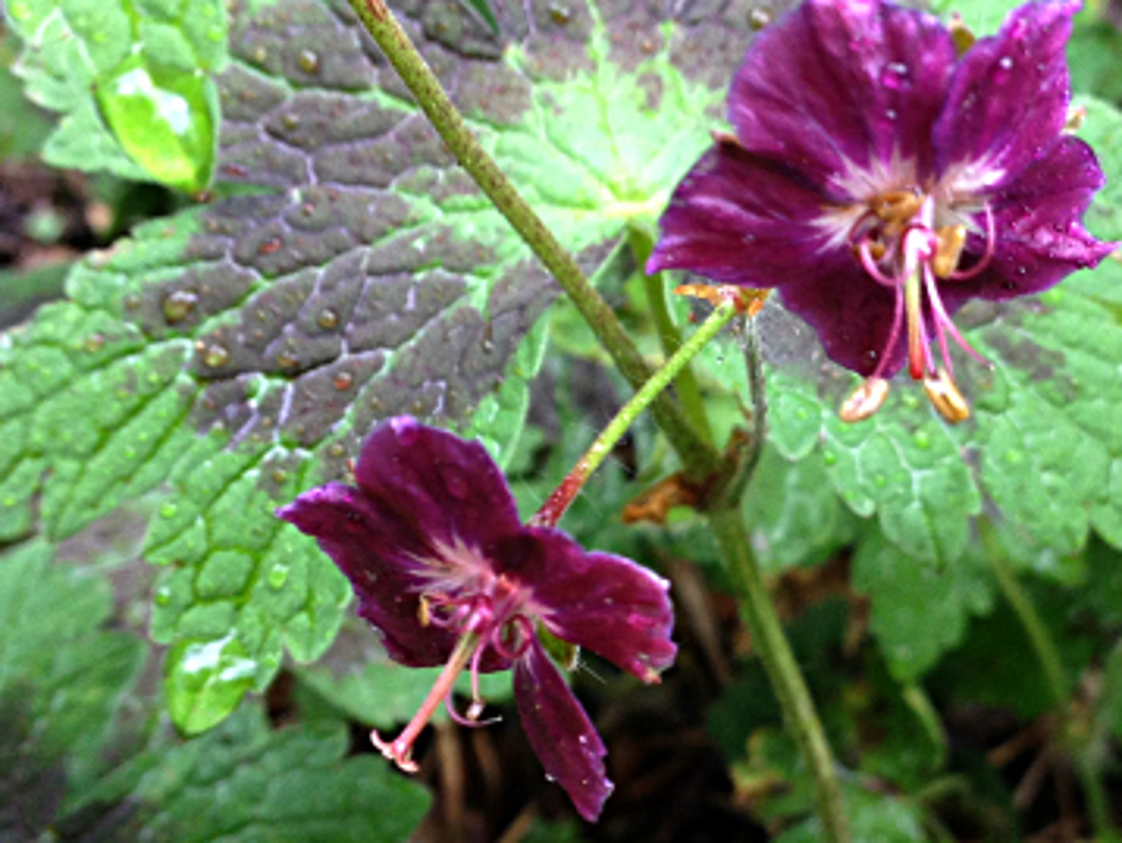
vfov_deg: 17.8
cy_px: 520
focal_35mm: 83
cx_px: 758
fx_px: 2692
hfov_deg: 23.4
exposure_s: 1/120
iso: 64
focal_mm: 4.28
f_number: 2.4
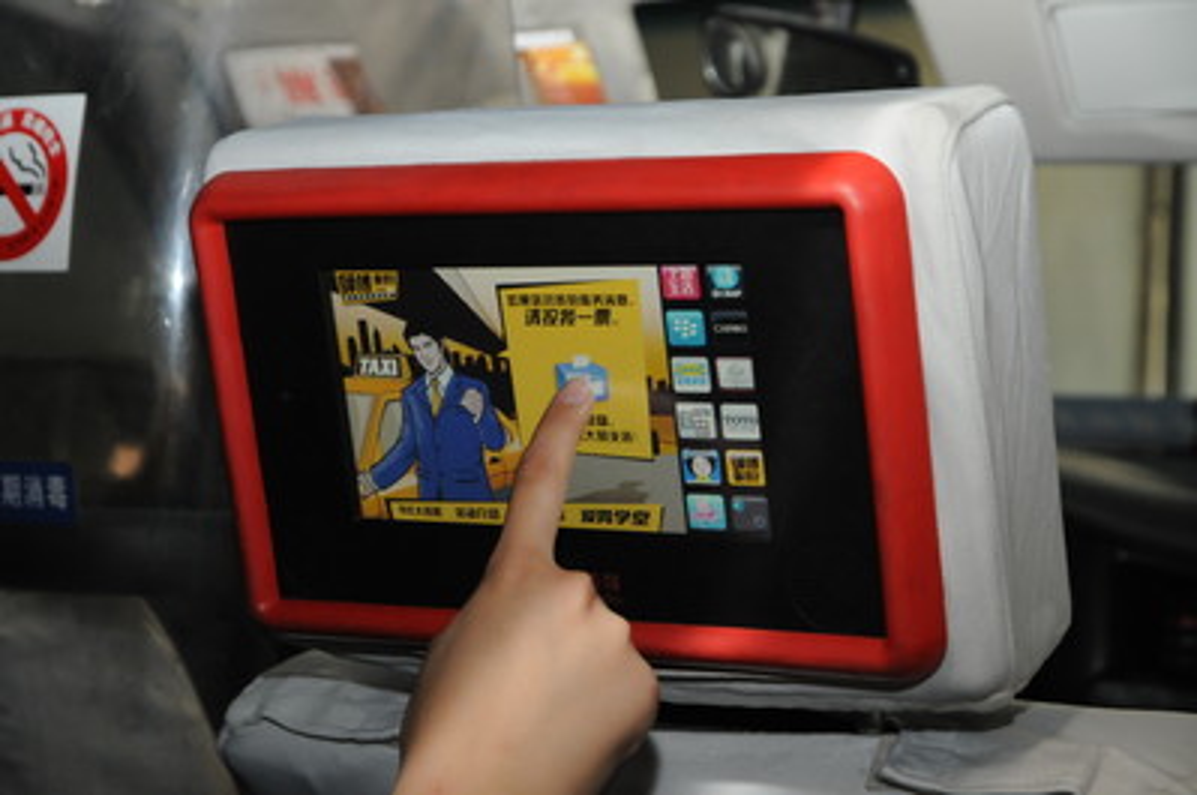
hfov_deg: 24.2
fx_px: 2790
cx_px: 598
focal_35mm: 84
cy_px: 398
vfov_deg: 16.2
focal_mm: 56
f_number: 5.6
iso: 1600
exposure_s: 1/60
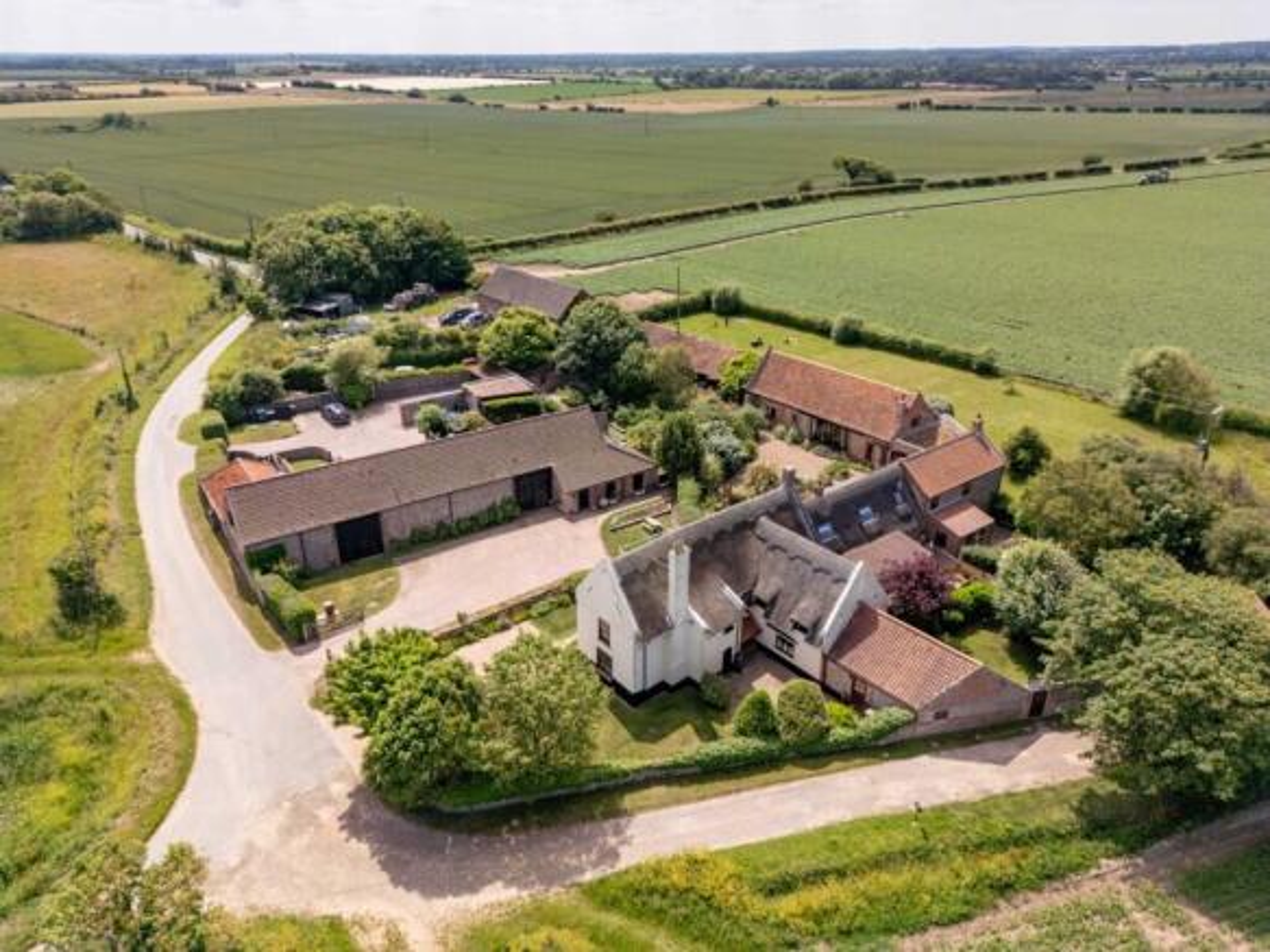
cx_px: 635
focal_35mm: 24
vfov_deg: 56.8
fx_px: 880
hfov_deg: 71.6
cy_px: 476
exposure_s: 1/180
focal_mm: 6.72
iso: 200
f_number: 1.7
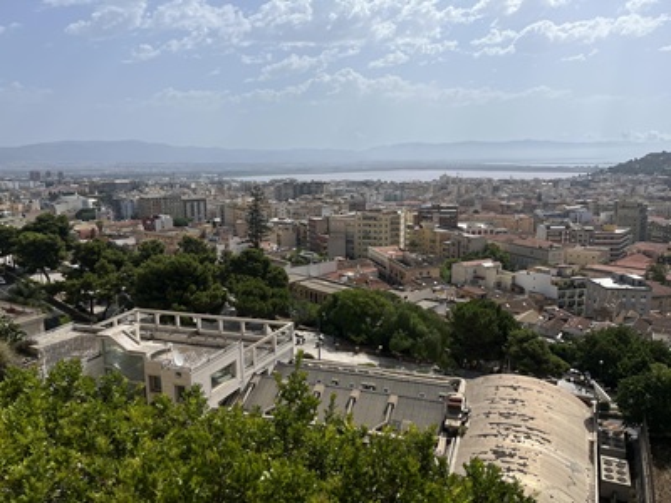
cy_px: 252
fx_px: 504
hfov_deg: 67.3
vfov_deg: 53.1
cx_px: 336
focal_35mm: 26
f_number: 1.6
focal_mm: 5.1
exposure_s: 1/9091
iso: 50
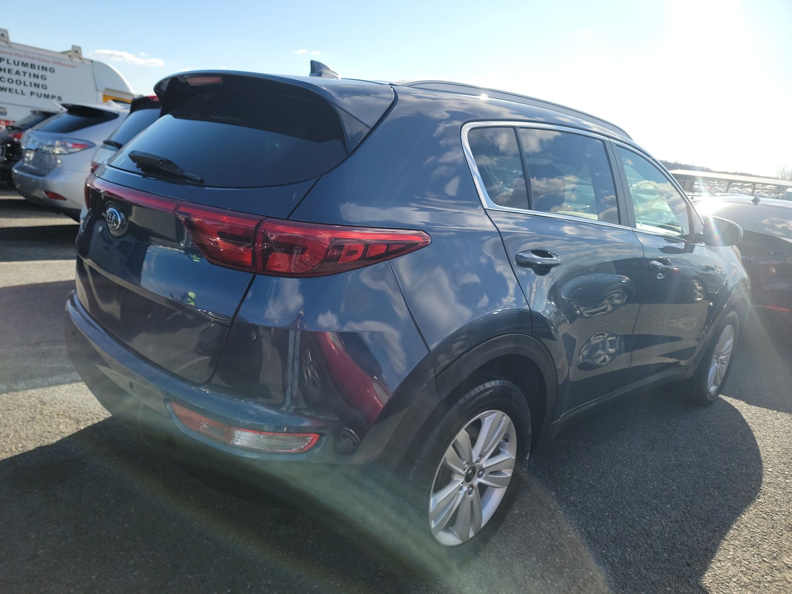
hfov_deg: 71.6
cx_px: 396
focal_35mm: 24
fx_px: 549
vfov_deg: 56.8
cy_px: 297
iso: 50
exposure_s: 1/688
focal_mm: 6.7
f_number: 1.8
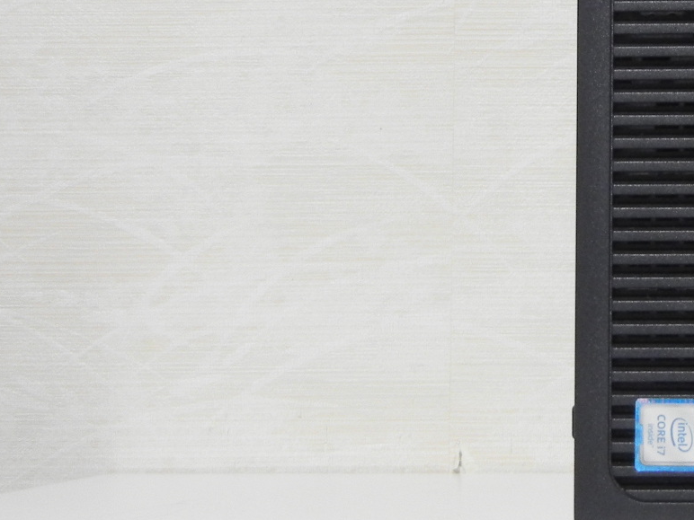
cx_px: 745
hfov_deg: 14.0
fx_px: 2767
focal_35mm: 138
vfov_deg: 10.6
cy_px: -74
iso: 400
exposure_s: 1/6.8
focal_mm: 9.3
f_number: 3.9
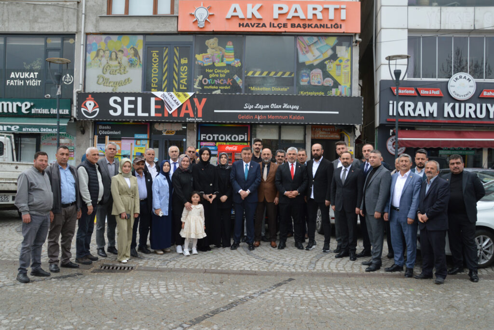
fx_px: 371
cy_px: 165
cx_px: 247
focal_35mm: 27
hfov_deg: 67.4
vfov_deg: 47.9
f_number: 5.6
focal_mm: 18
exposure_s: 1/125
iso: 180
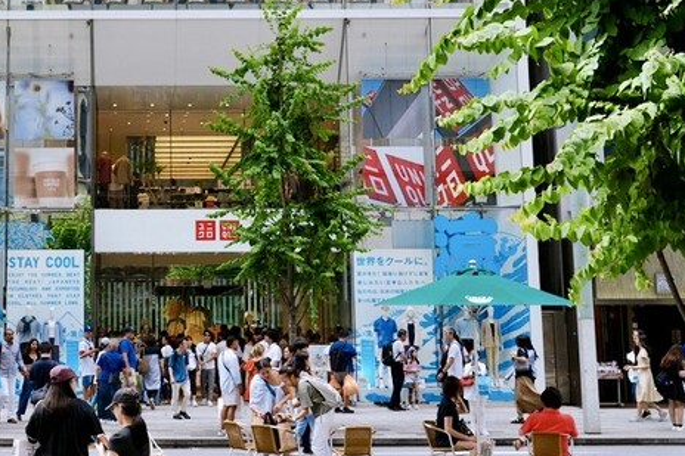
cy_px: 118
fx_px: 1255
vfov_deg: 20.4
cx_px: 118
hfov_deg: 29.7
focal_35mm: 66
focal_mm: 36
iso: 320
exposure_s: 1/250
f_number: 8
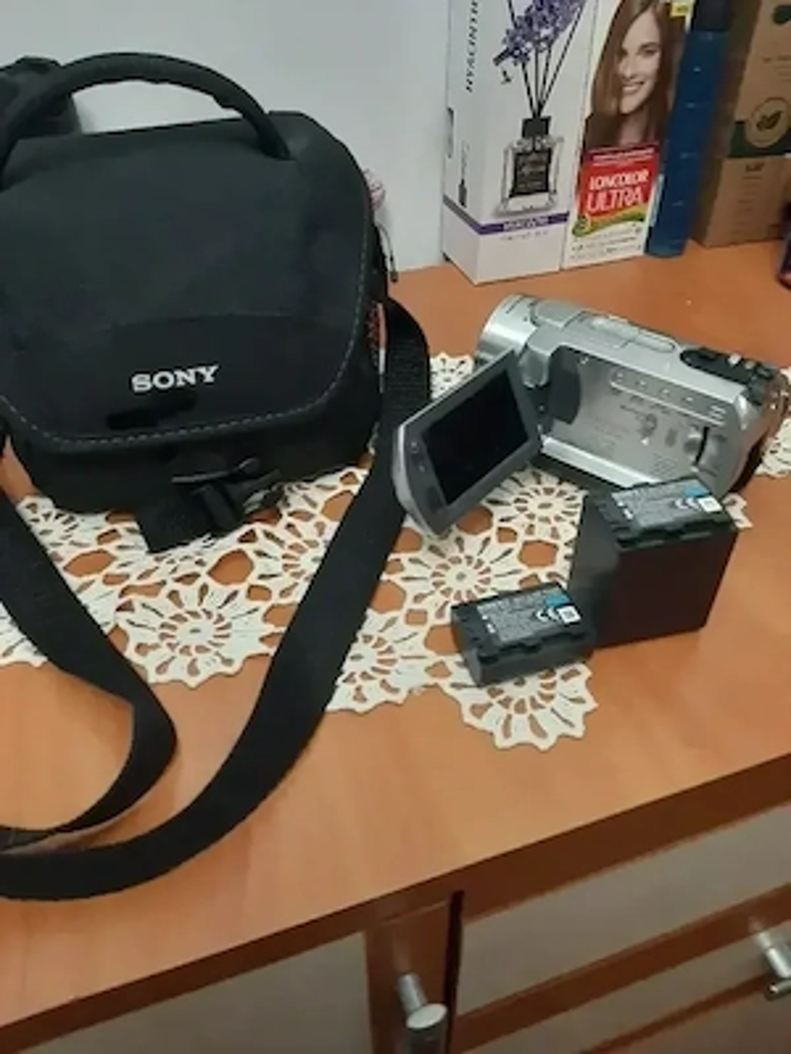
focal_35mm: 27
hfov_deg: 51.4
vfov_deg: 65.3
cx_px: 396
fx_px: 823
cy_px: 527
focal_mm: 3.93
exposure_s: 1/25
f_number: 1.7
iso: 250
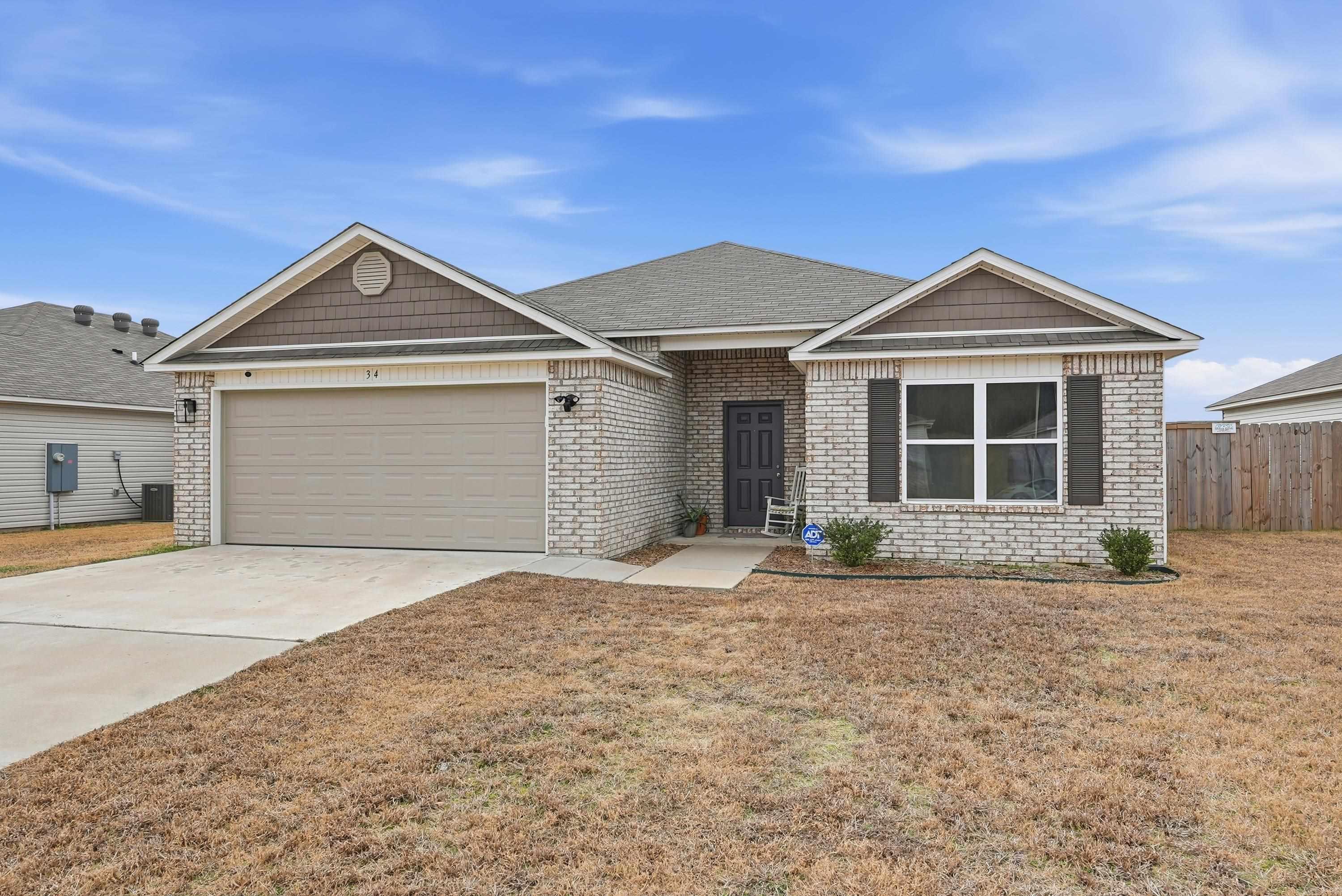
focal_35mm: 22
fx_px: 821
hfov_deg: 78.5
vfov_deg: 57.3
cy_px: 448
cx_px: 671
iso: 250
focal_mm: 22
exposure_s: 1/1000
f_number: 9
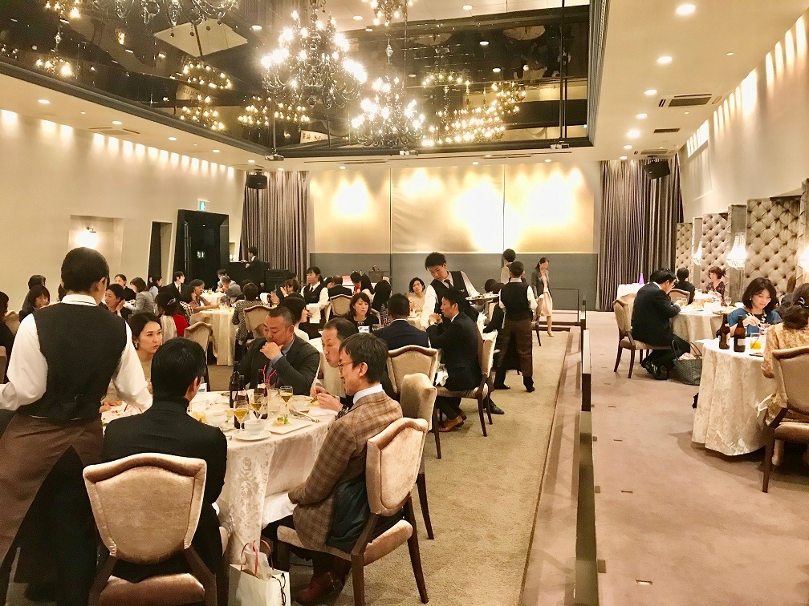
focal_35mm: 28
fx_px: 654
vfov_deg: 49.7
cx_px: 404
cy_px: 303
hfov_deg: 63.4
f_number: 1.8
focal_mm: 3.99
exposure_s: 1/15
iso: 100
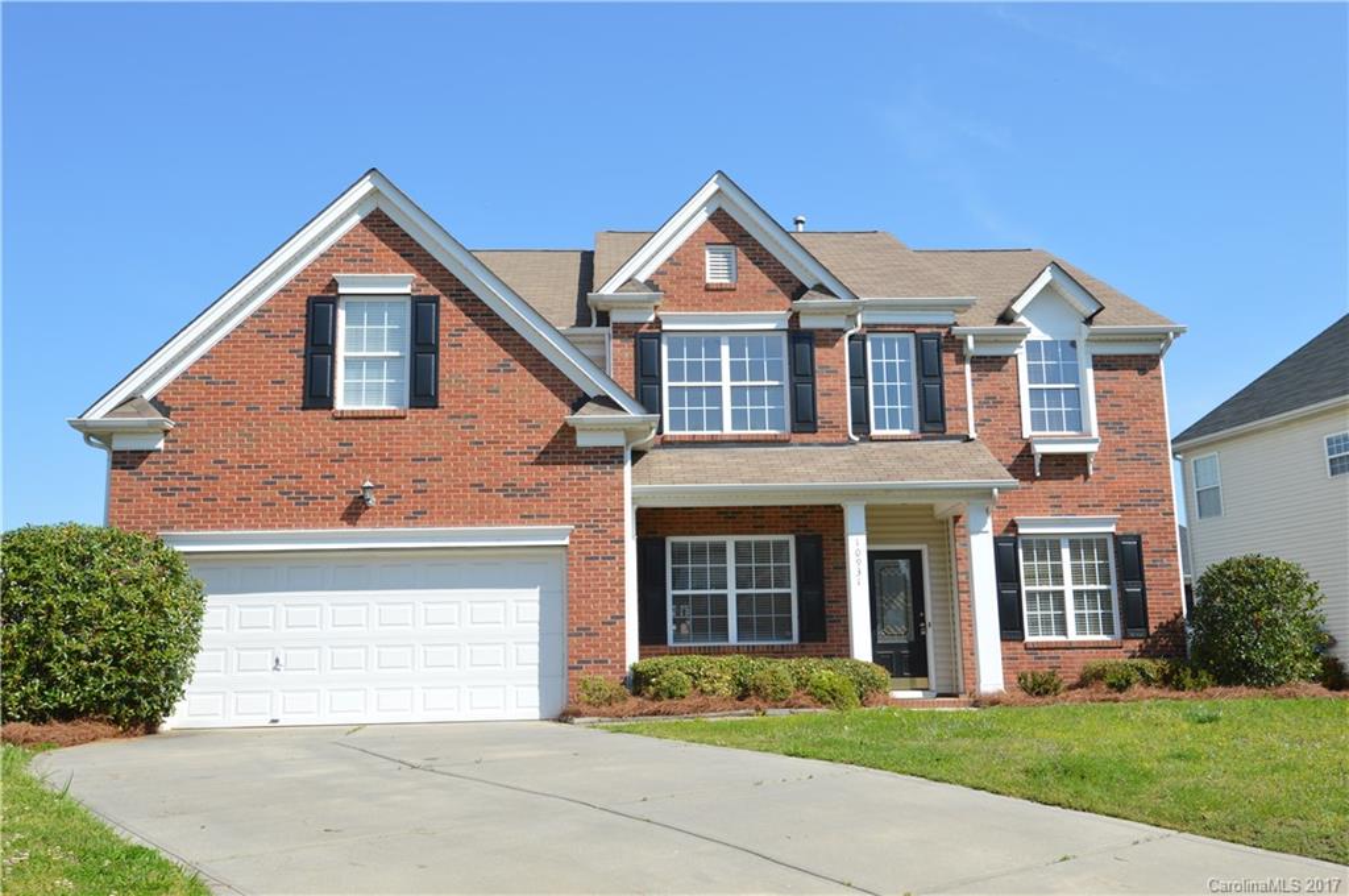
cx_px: 674
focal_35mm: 33
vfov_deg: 39.9
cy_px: 448
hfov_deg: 57.3
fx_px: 1235
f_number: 8
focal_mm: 22
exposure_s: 1/250
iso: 100
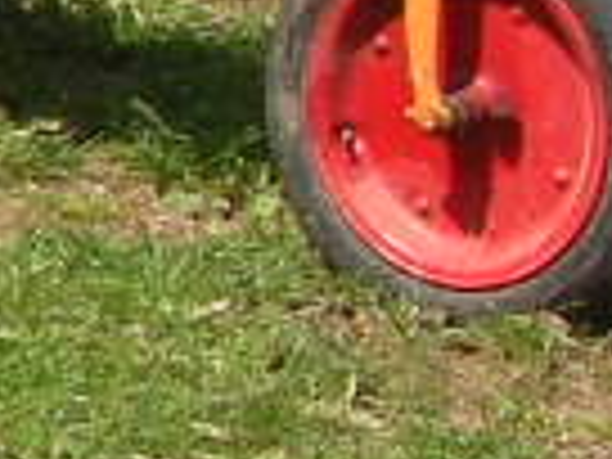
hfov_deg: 6.6
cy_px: -310
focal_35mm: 264
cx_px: -1372
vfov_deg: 5.6
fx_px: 4667
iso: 50
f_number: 5.6
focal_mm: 5.8
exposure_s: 1/220
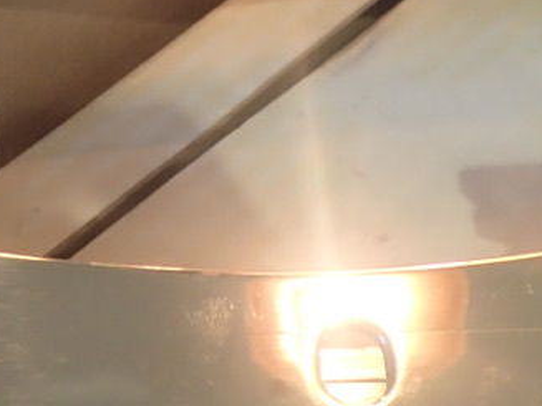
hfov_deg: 16.4
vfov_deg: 12.4
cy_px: 154
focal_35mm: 119
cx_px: 83
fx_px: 1863
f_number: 2.7
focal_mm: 6.86
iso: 500
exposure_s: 1/40
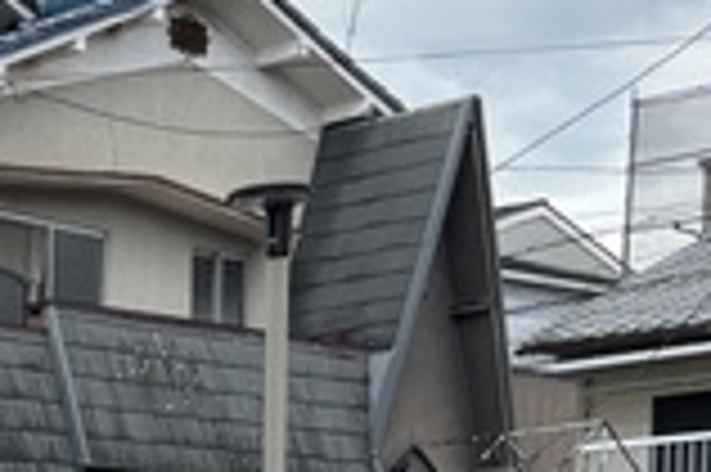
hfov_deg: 14.7
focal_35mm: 120
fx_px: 2368
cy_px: 924
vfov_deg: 10.5
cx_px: -612
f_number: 1.6
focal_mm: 5.96
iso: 50
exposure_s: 1/903
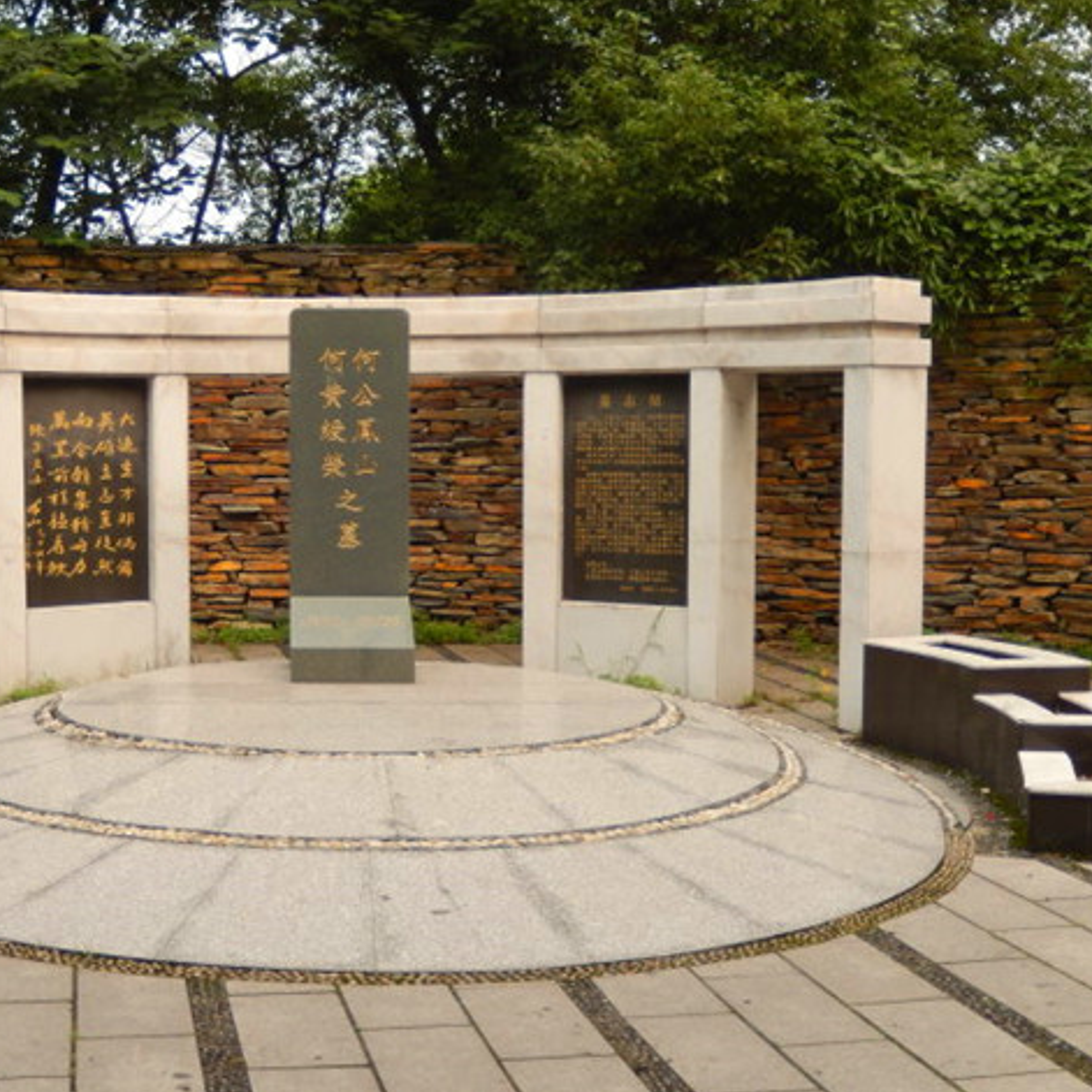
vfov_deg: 31.6
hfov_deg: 31.4
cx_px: 359
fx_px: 1927
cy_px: 551
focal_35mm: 54
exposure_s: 1/250
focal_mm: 8.1
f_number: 4.3
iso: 125
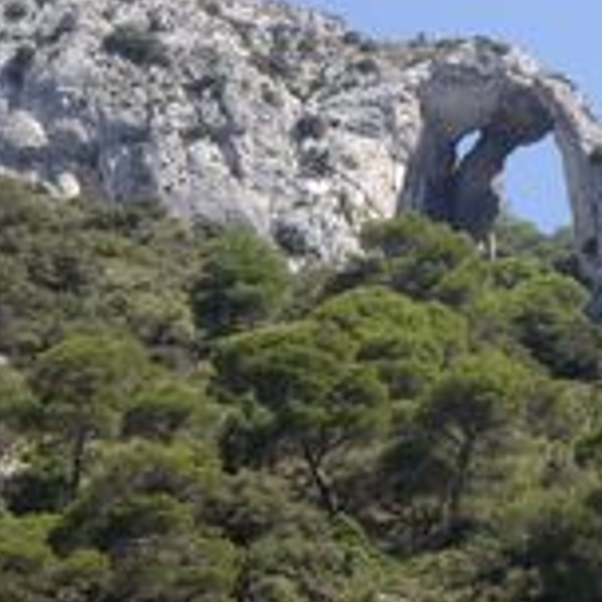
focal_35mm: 262
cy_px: 210
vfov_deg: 6.7
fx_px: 5155
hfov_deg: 6.7
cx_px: 475
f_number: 5.4
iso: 64
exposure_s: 1/160
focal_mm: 23.7
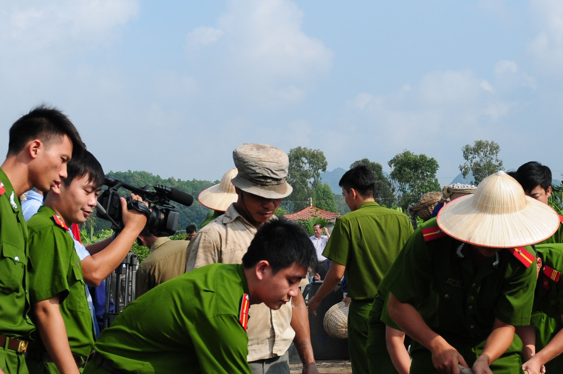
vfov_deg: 14.3
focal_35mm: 95
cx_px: 418
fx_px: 1485
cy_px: 267
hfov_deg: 21.3
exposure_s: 1/1600
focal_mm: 29
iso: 320
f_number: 5.6
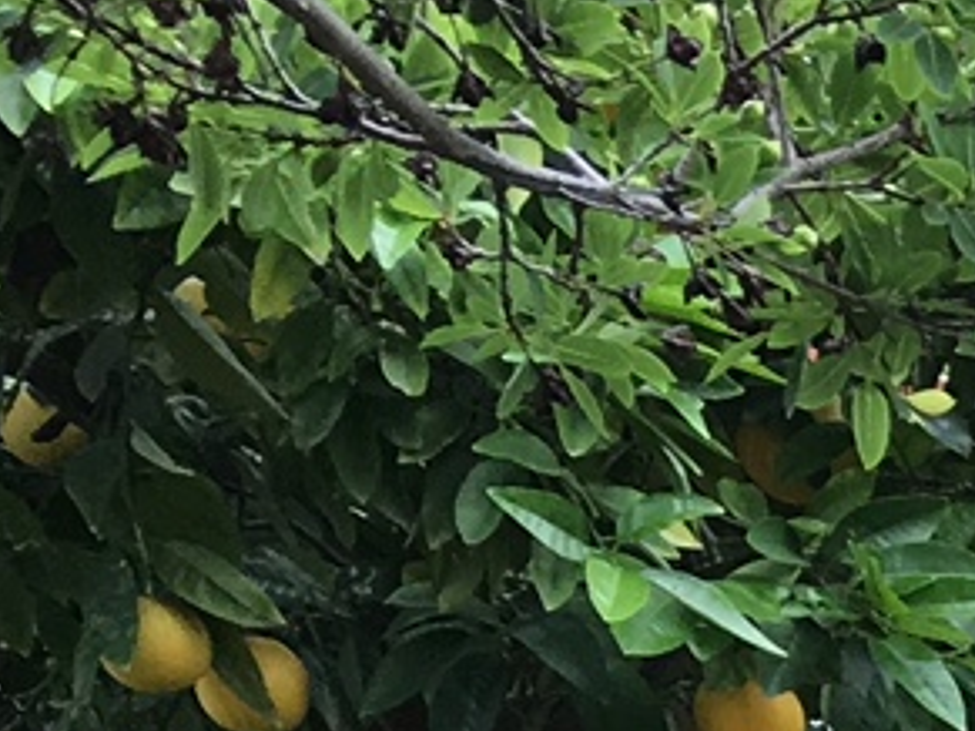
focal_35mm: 201
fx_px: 5659
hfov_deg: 8.1
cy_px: 2461
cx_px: 3153
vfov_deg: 6.5
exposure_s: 1/128
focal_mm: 4.15
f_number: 2.2
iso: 25
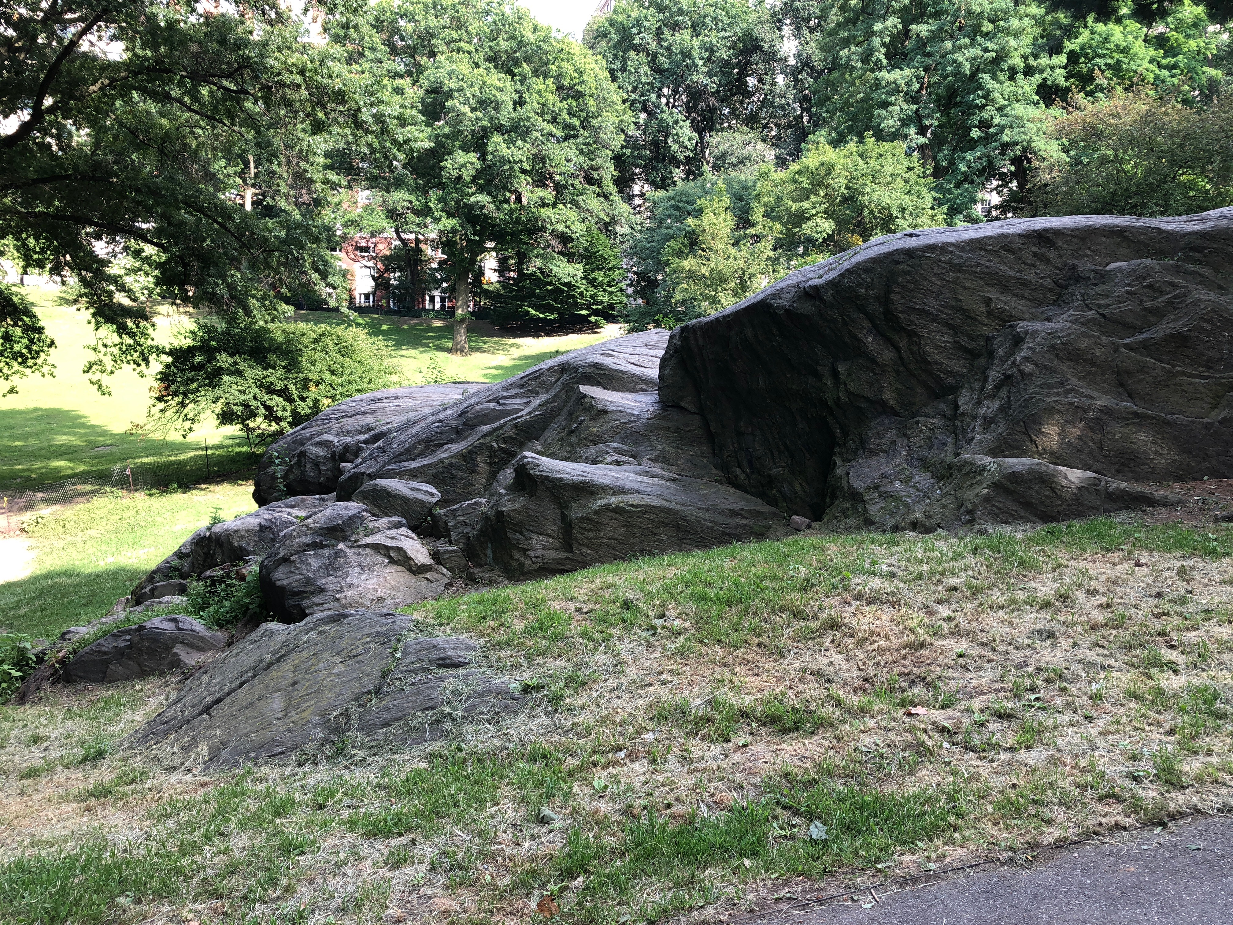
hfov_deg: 63.4
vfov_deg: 49.7
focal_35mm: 28
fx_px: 997
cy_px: 462
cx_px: 616
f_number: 1.8
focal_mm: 3.99
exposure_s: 1/143
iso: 20
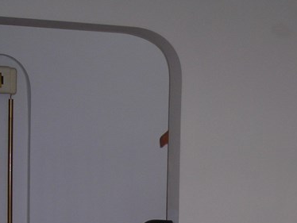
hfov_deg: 18.7
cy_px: 298
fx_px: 893
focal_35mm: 104
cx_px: 250
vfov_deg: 13.7
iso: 78
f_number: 3.2
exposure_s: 1/60.1
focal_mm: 6.3
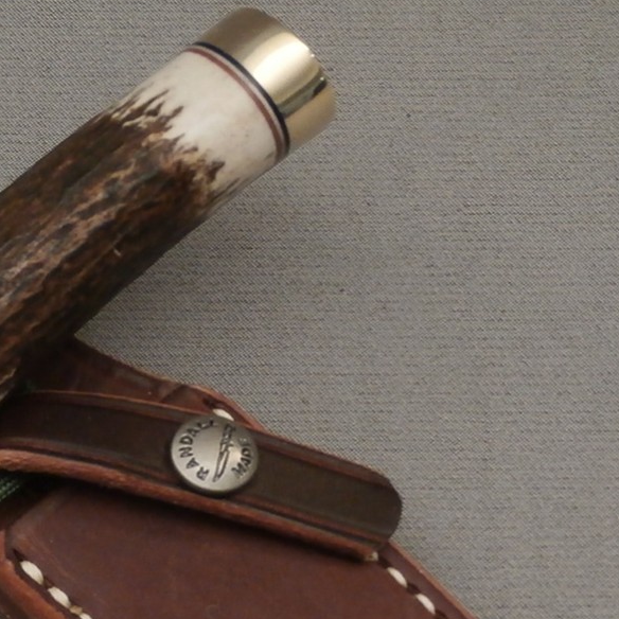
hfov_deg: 15.6
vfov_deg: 15.8
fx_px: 2205
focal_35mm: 109
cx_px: -53
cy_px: 550
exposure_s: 1/15
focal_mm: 8.85
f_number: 3.9
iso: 400
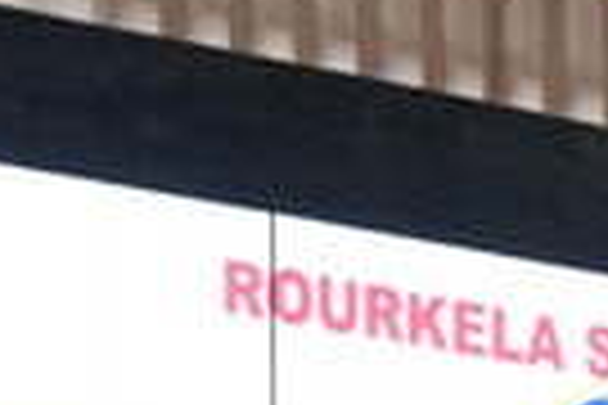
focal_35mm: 477
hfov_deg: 4.3
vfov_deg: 2.8
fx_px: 8055
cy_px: 1350
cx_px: 932
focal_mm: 70
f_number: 6.3
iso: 8000
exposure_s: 1/125
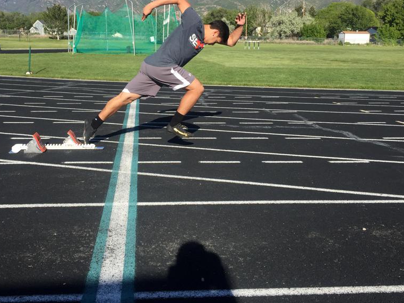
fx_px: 455
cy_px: 109
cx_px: 179
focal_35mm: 39
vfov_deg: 36.6
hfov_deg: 47.8
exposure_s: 1/1883
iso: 32
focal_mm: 4.15
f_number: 2.2
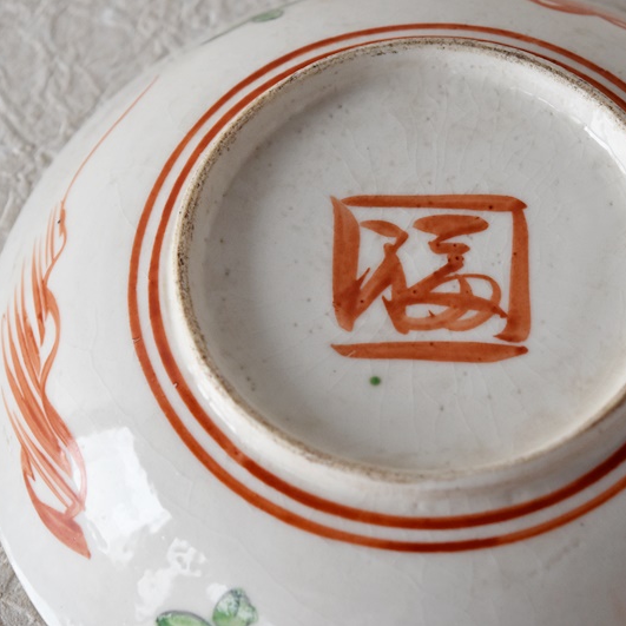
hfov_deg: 16.4
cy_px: 313
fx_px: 2161
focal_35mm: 106
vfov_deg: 16.5
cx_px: 417
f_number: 5.6
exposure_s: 1/13
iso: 800
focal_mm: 55
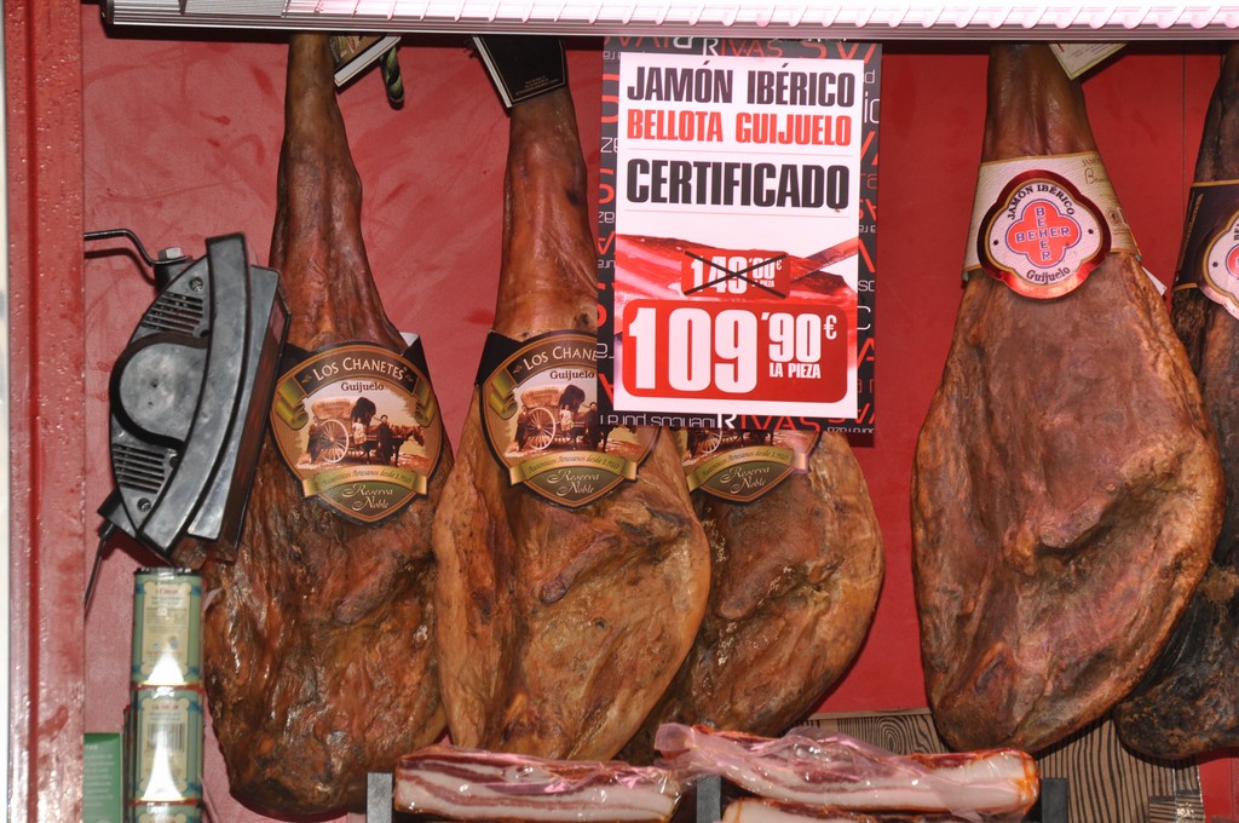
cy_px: 412
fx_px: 6703
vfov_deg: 7.0
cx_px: 620
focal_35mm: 195
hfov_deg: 10.6
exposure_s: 1/60
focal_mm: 130
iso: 400
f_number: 6
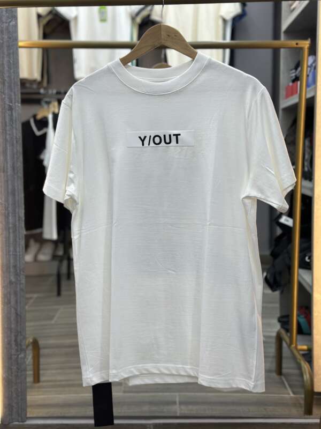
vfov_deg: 39.7
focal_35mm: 48
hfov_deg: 30.3
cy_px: 214
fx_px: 593
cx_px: 160
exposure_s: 1/120
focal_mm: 6.86
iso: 80
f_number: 1.78
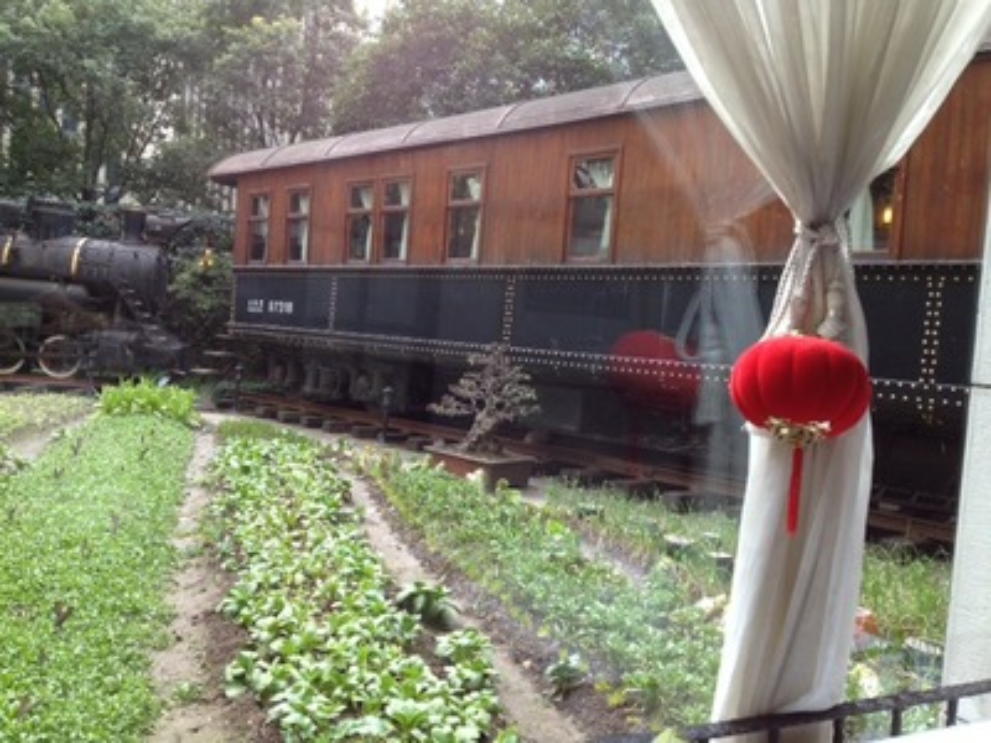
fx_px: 1002
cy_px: 372
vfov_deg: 40.7
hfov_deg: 52.6
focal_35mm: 35
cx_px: 496
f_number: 2.4
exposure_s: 1/120
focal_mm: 4.28
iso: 80
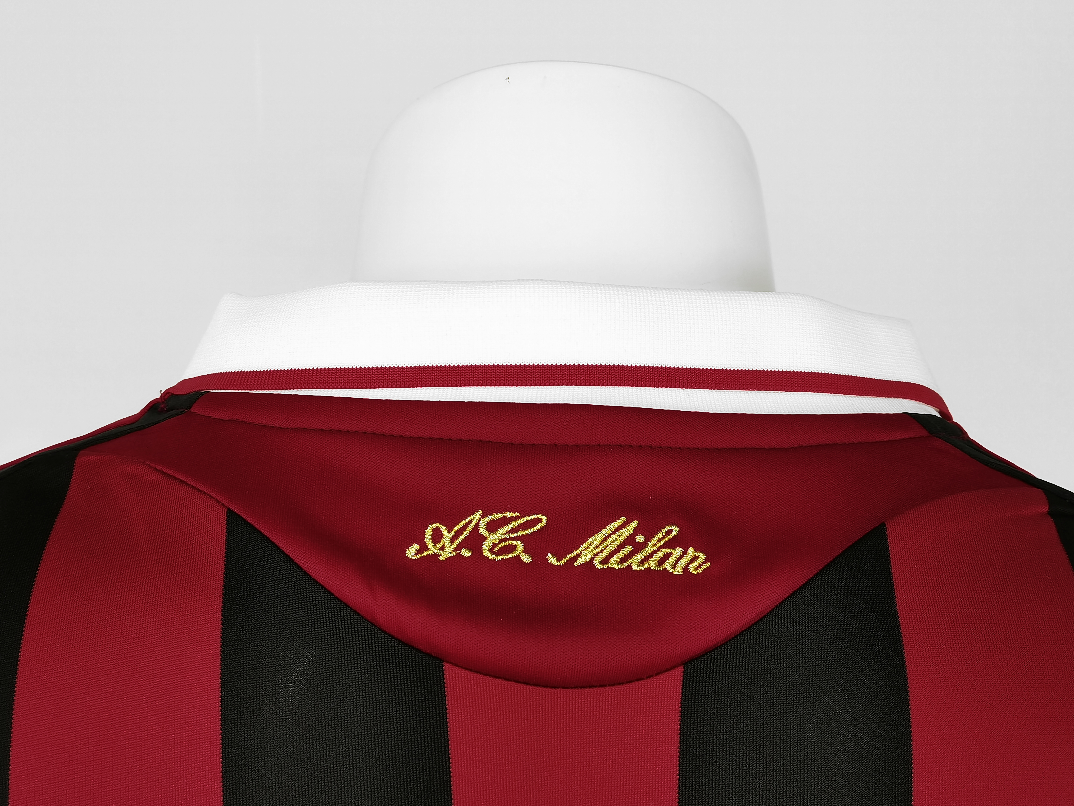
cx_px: 537
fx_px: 1396
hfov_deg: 42.1
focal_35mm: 45
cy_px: 403
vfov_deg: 32.2
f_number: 1.8
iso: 200
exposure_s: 1/60
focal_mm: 5.58
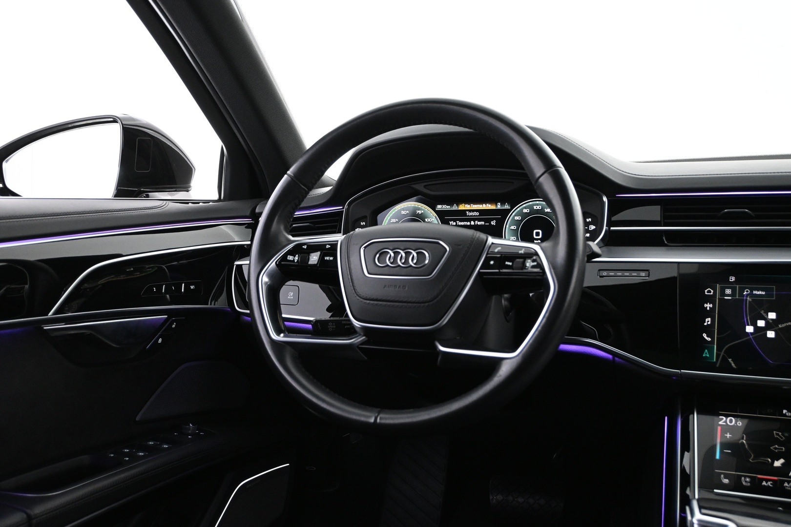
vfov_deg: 38.4
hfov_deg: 55.1
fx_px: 758
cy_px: 264
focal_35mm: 34
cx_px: 396
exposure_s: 1/20
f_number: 4.2
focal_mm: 23
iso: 1600
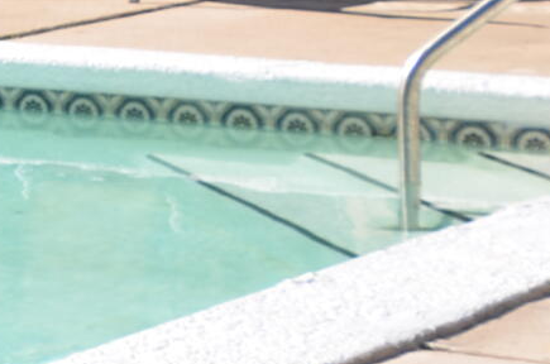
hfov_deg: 7.8
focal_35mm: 217
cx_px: -1297
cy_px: -384
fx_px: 3315
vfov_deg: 6.1
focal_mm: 21
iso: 100
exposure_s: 1/250
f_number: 7.1
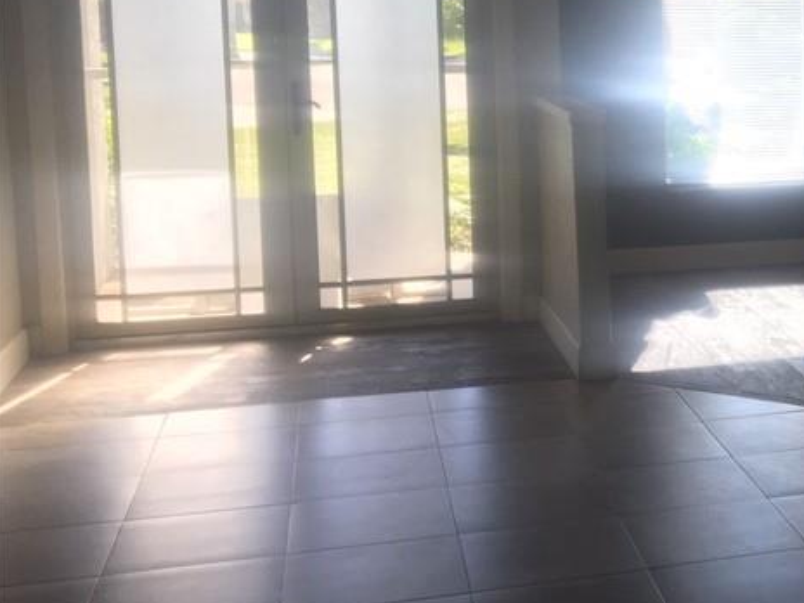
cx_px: 884
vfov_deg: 22.8
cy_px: 172
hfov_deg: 27.7
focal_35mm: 64
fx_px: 1486
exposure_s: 1/120
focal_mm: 4.15
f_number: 2.2
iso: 32
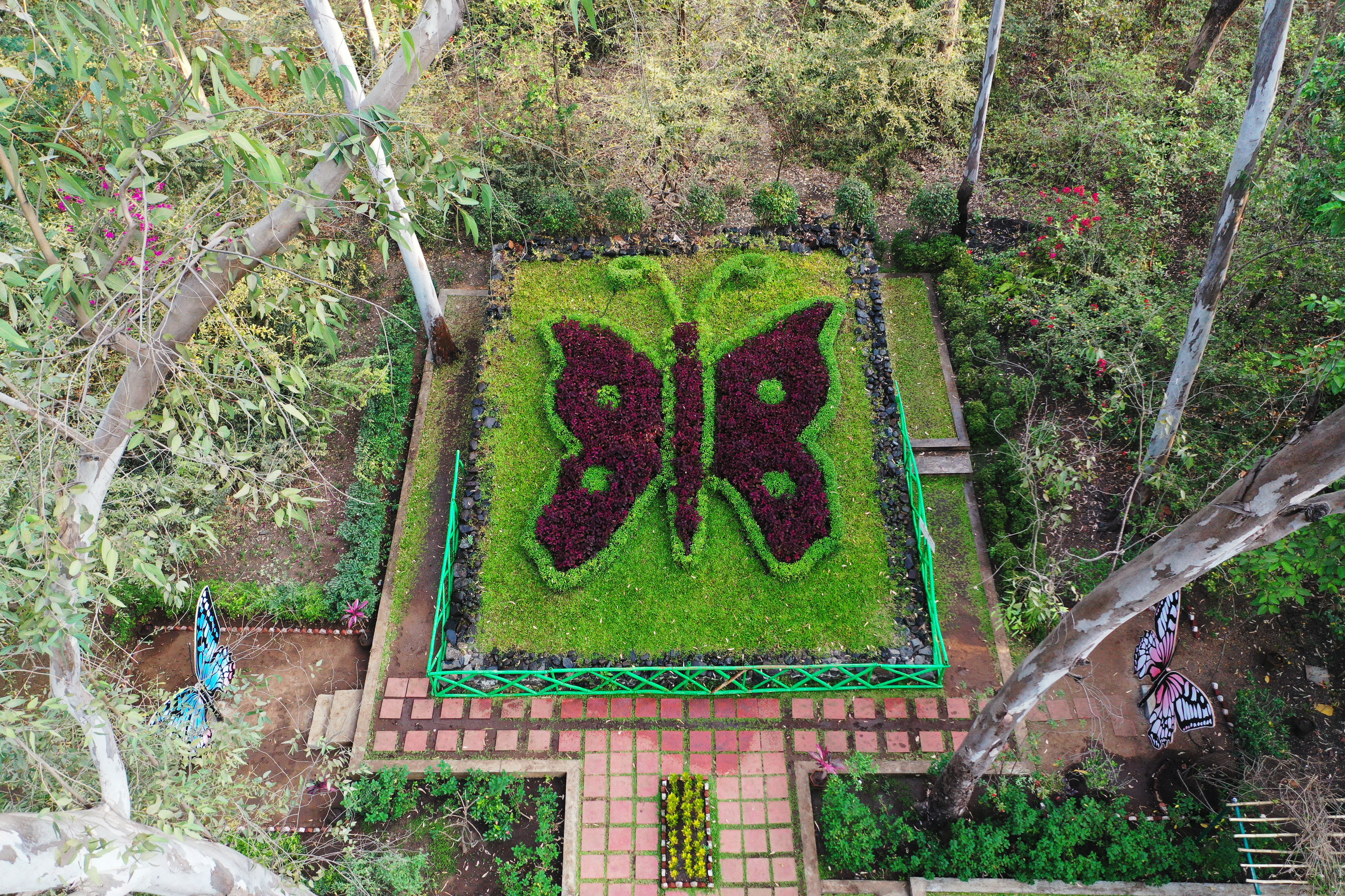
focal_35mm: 28
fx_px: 1046
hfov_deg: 65.5
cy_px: 448
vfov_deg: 46.4
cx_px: 672
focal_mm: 10.26
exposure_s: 1/120
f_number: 3.2
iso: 200
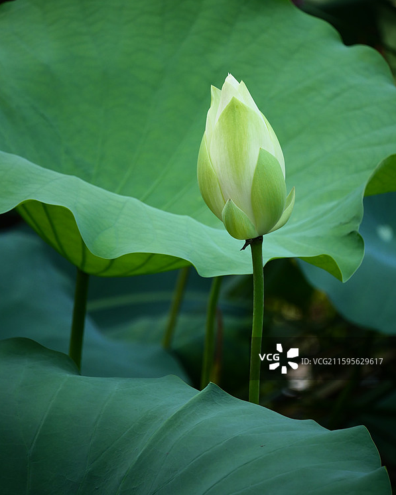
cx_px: 198
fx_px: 4599
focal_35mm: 314
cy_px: 234
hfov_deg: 4.9
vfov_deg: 6.2
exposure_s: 1/320
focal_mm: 150
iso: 400
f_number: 5.6
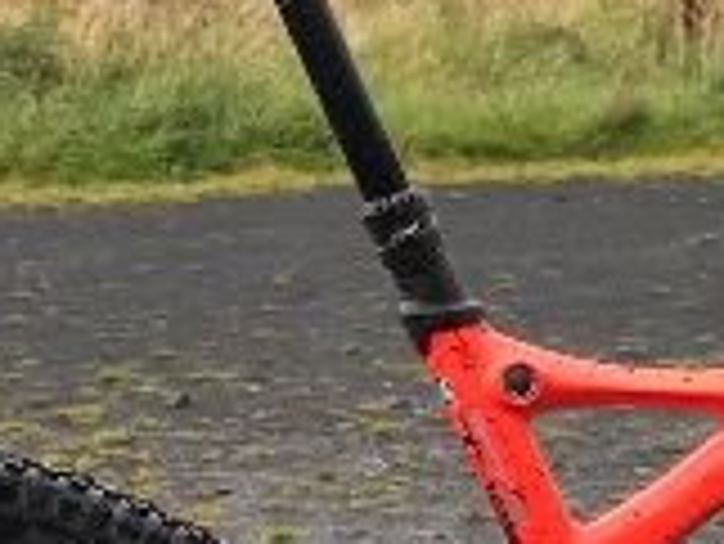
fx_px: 2909
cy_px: 832
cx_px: 922
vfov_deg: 10.3
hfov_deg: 13.7
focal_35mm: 139
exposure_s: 1/425
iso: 20
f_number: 1.8
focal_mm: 3.99
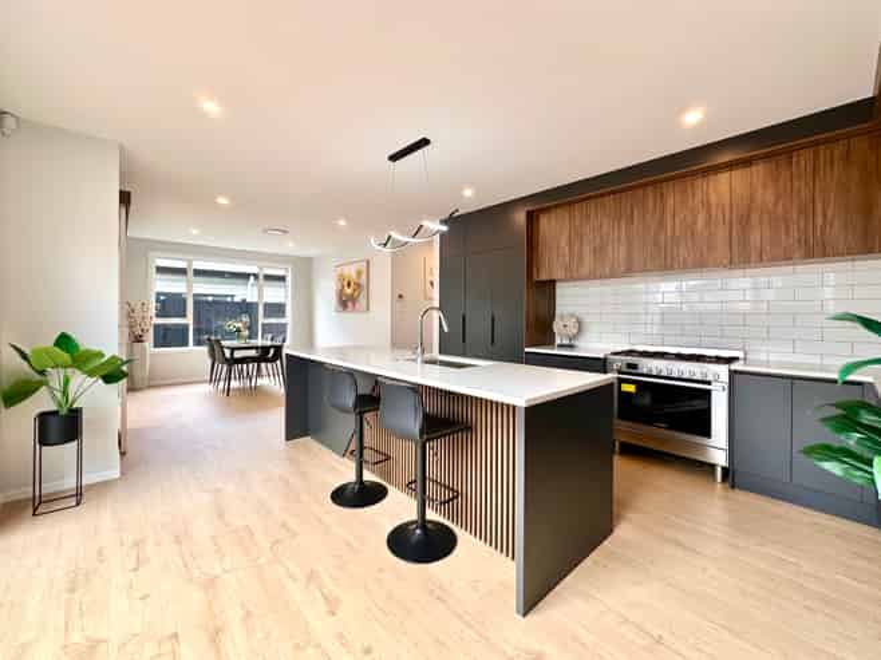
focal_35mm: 14
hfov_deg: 102.1
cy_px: 330
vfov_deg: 85.6
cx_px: 440
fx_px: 356
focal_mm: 2.22
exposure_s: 1/99
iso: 64
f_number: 2.2
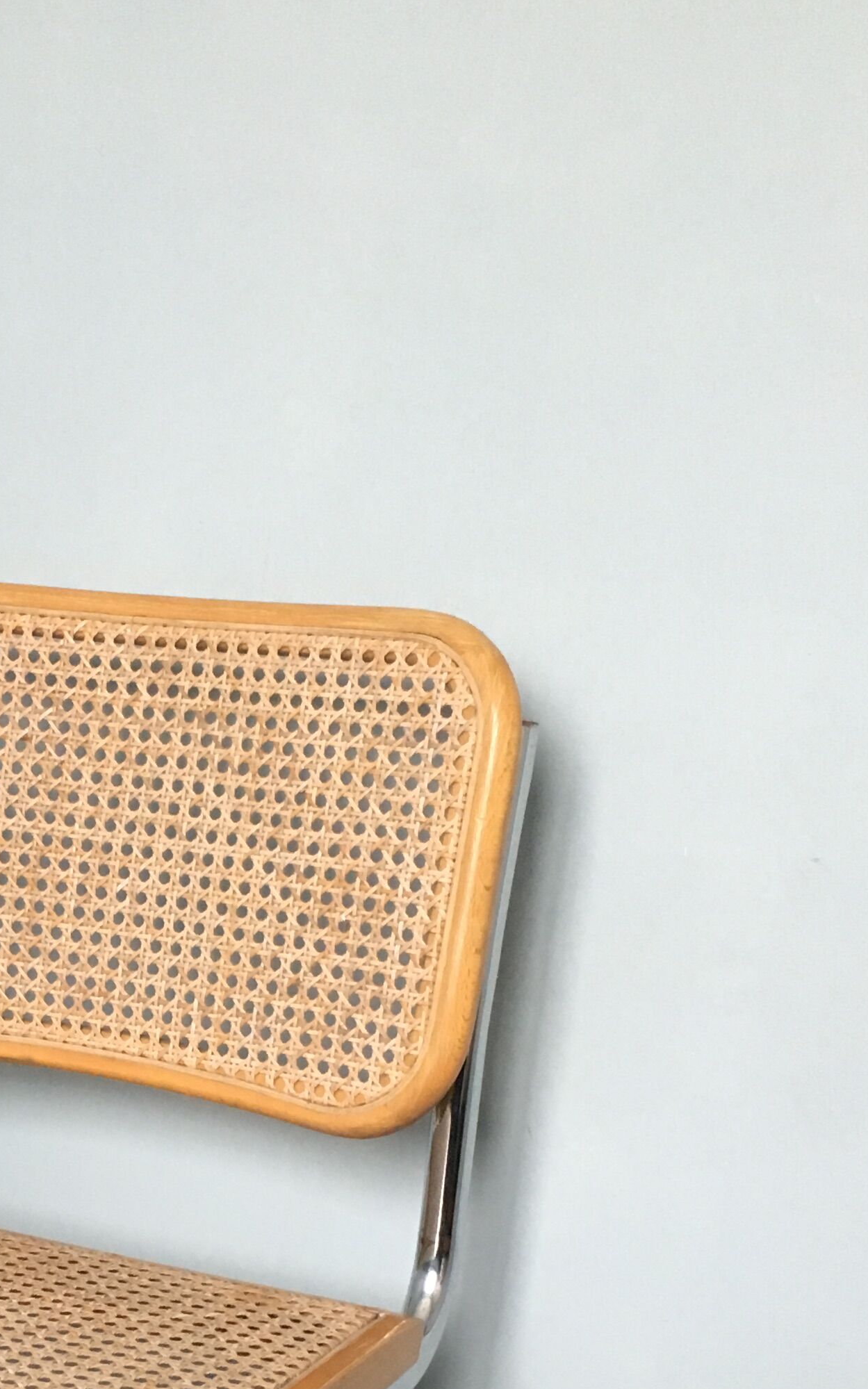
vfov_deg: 31.3
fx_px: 2347
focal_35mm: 62
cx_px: 34
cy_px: 1265
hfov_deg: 20.4
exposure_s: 1/33
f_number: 2.2
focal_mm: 4.15
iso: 160
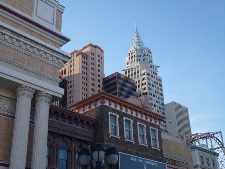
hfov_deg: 38.9
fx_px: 318
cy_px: 84
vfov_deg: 29.7
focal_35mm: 49
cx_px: 112
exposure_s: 1/320
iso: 100
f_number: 4.1
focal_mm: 8.7
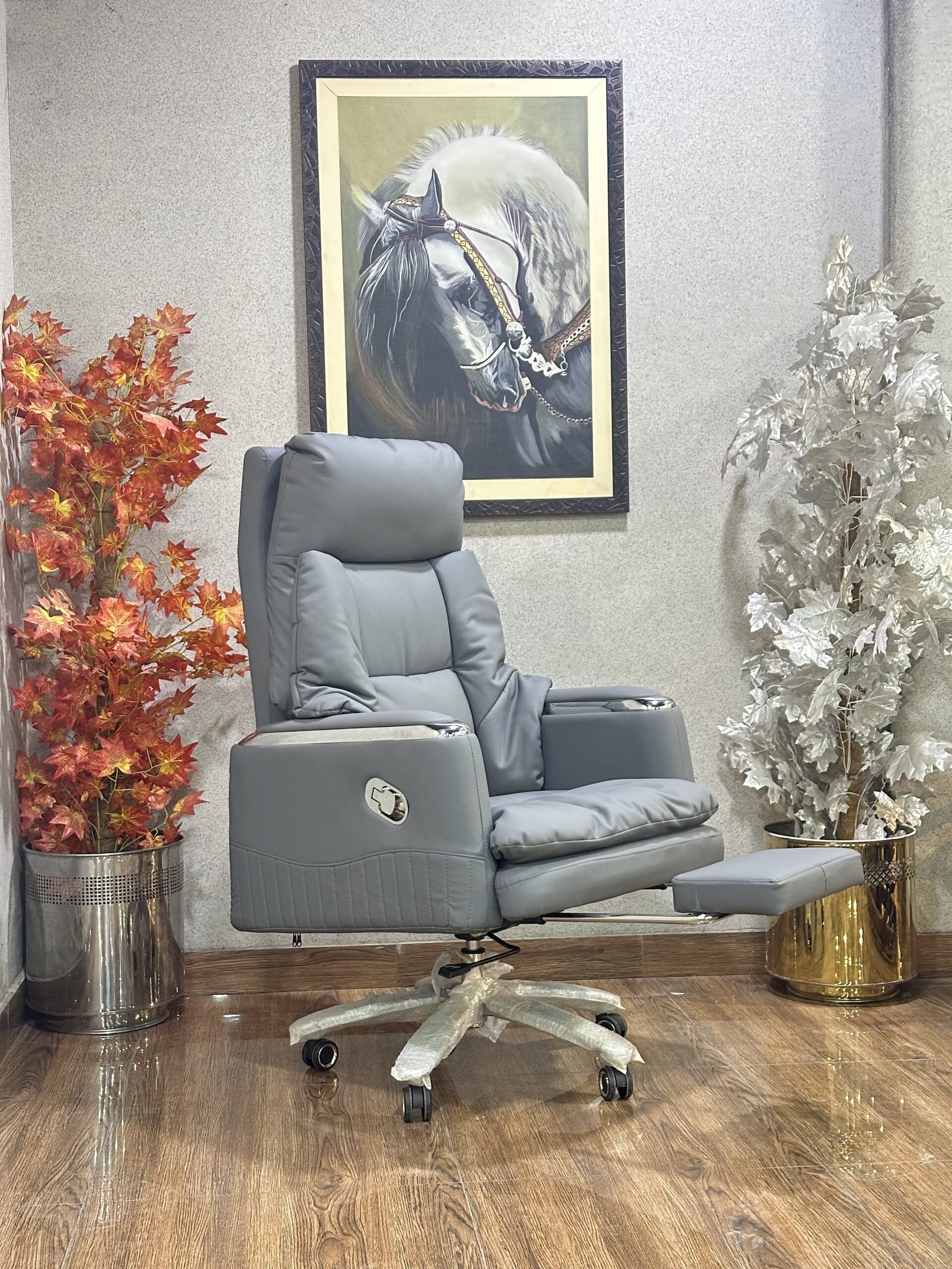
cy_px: 634
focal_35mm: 48
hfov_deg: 30.3
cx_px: 476
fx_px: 1760
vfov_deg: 39.7
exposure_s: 1/25
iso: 640
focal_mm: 6.86
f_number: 1.78
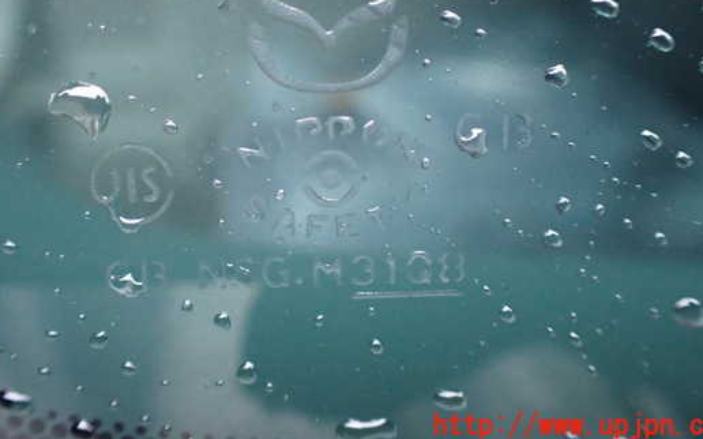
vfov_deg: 34.0
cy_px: 136
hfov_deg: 52.7
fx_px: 709
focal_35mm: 37
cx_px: 332
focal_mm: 5.4
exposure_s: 1/40
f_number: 2.3
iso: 800
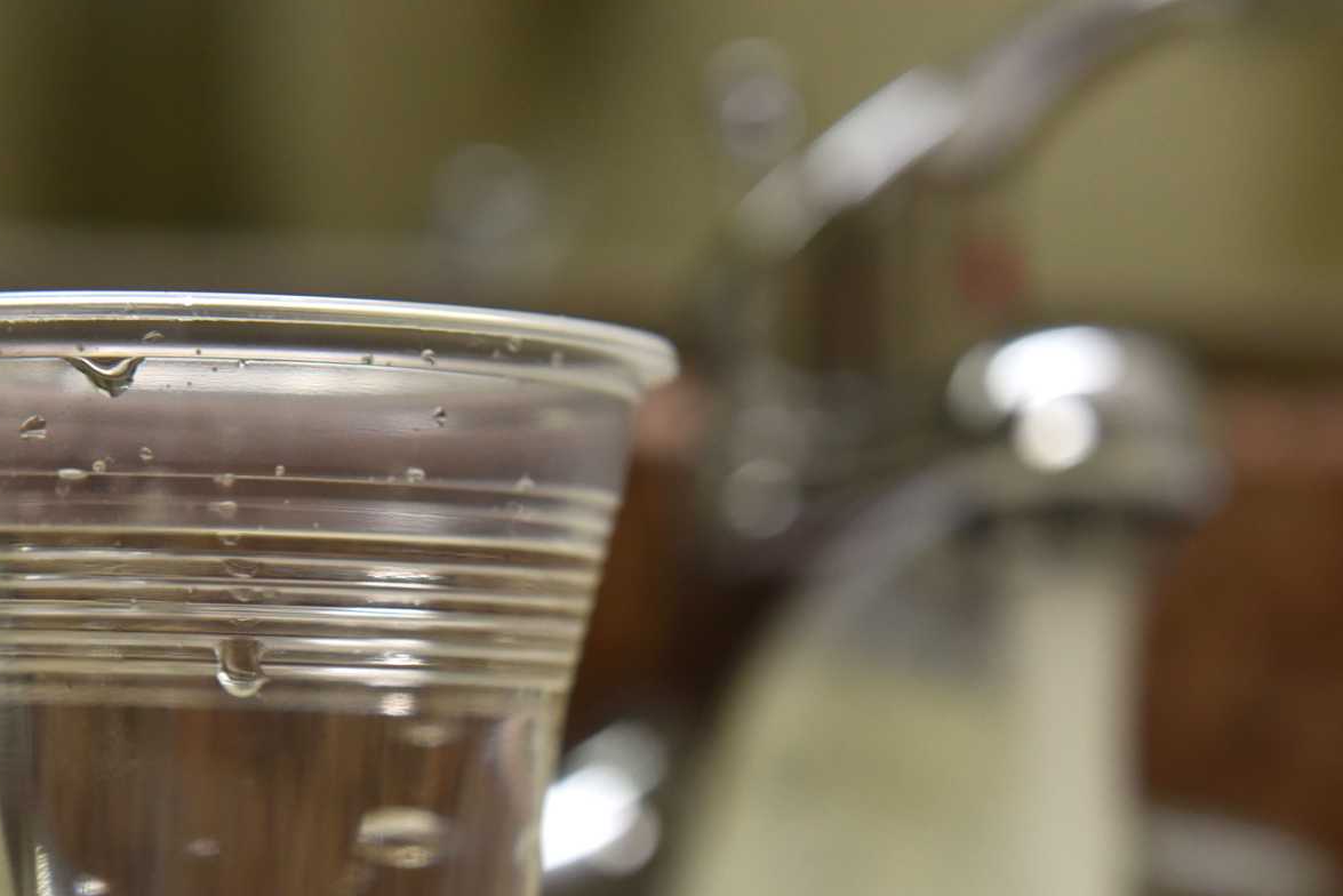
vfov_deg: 11.2
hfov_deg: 16.7
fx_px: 4552
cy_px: 717
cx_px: 421
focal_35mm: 122
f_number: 6.3
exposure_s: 1/100
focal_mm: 70
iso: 2000
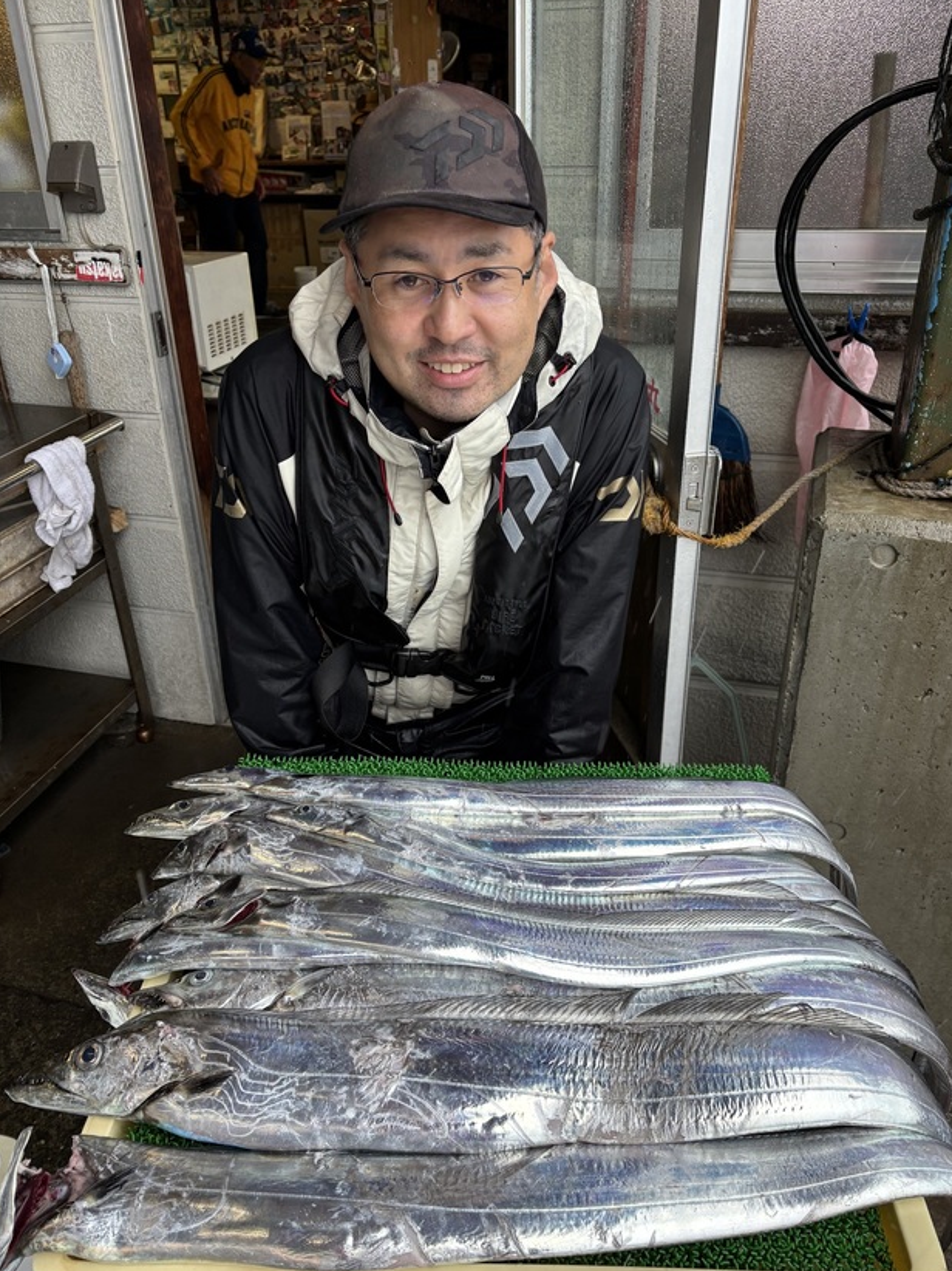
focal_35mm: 27
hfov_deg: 51.3
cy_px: 617
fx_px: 991
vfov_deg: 65.3
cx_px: 493
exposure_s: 1/100
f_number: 1.6
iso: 50
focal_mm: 5.96
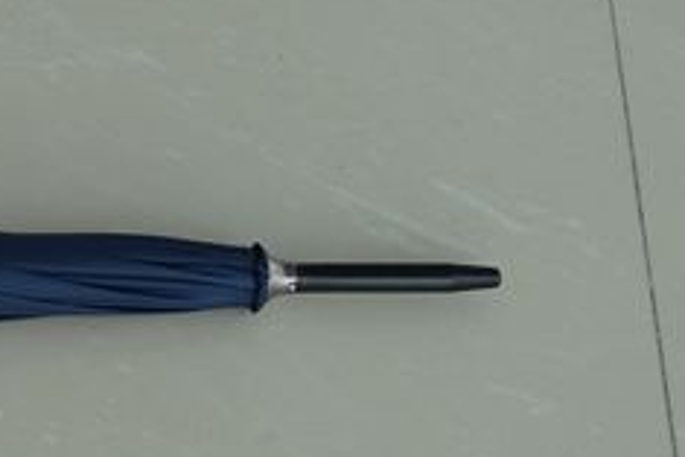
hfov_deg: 12.5
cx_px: -440
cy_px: 102
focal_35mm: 153
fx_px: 2913
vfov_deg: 9.0
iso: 100
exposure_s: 1/80
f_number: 5.6
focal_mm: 30
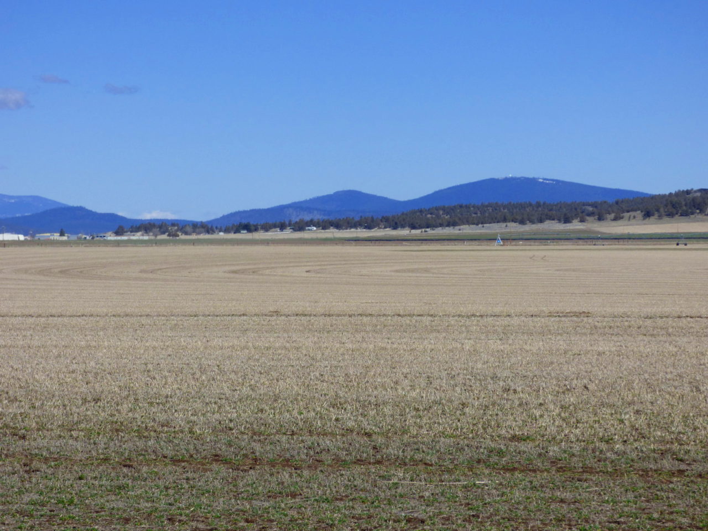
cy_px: 266
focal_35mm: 138
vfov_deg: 10.7
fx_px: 2823
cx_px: 354
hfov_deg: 14.3
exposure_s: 1/1000
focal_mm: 22.39
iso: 100
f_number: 5.2
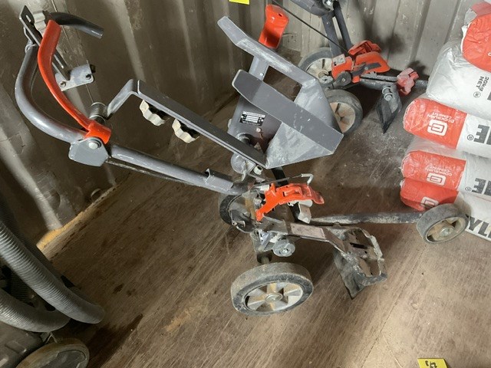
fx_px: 411
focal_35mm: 29
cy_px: 184
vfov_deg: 48.2
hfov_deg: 61.7
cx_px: 246
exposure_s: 1/25
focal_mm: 3
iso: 320
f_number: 1.8
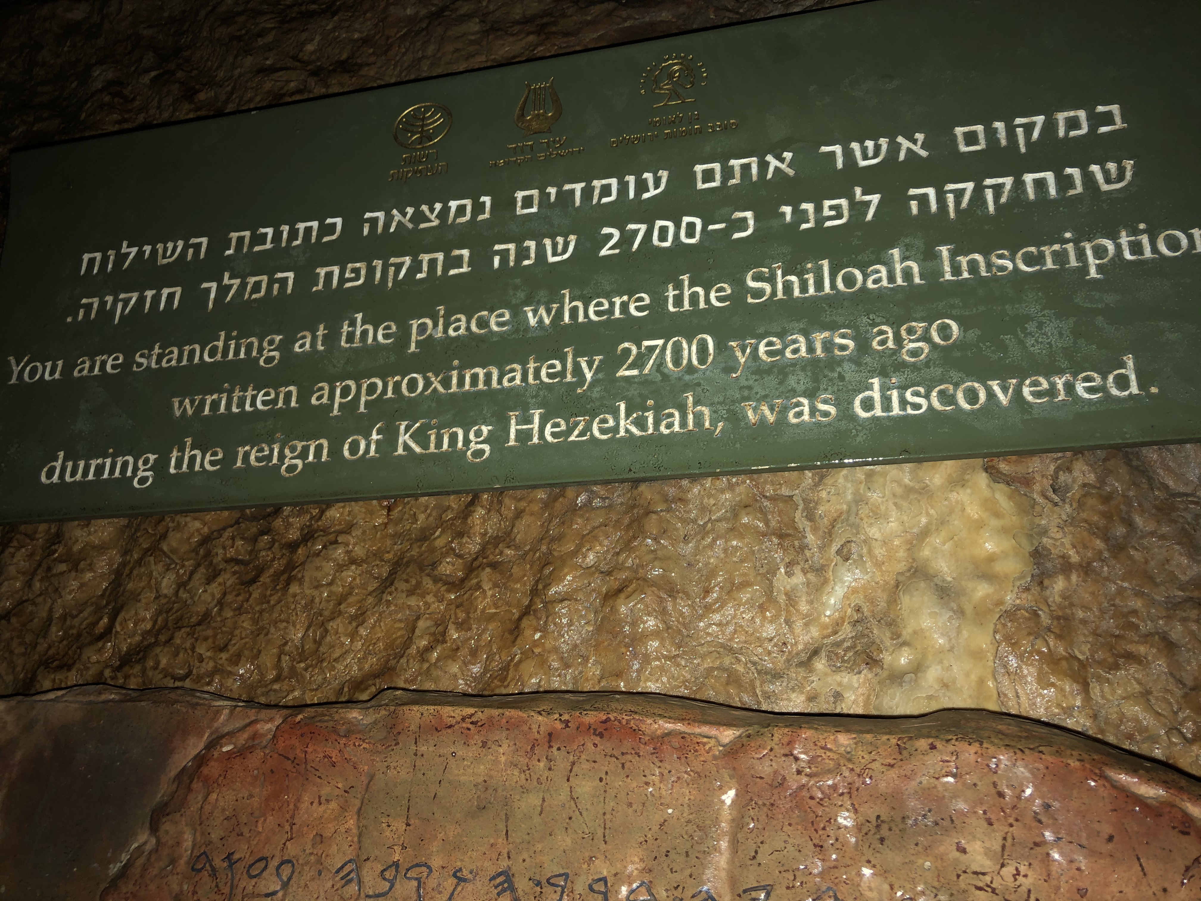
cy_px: 450
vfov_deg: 49.7
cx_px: 600
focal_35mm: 28
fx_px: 971
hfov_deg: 63.4
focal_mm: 3.99
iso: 25
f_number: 1.8
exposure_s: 1/19
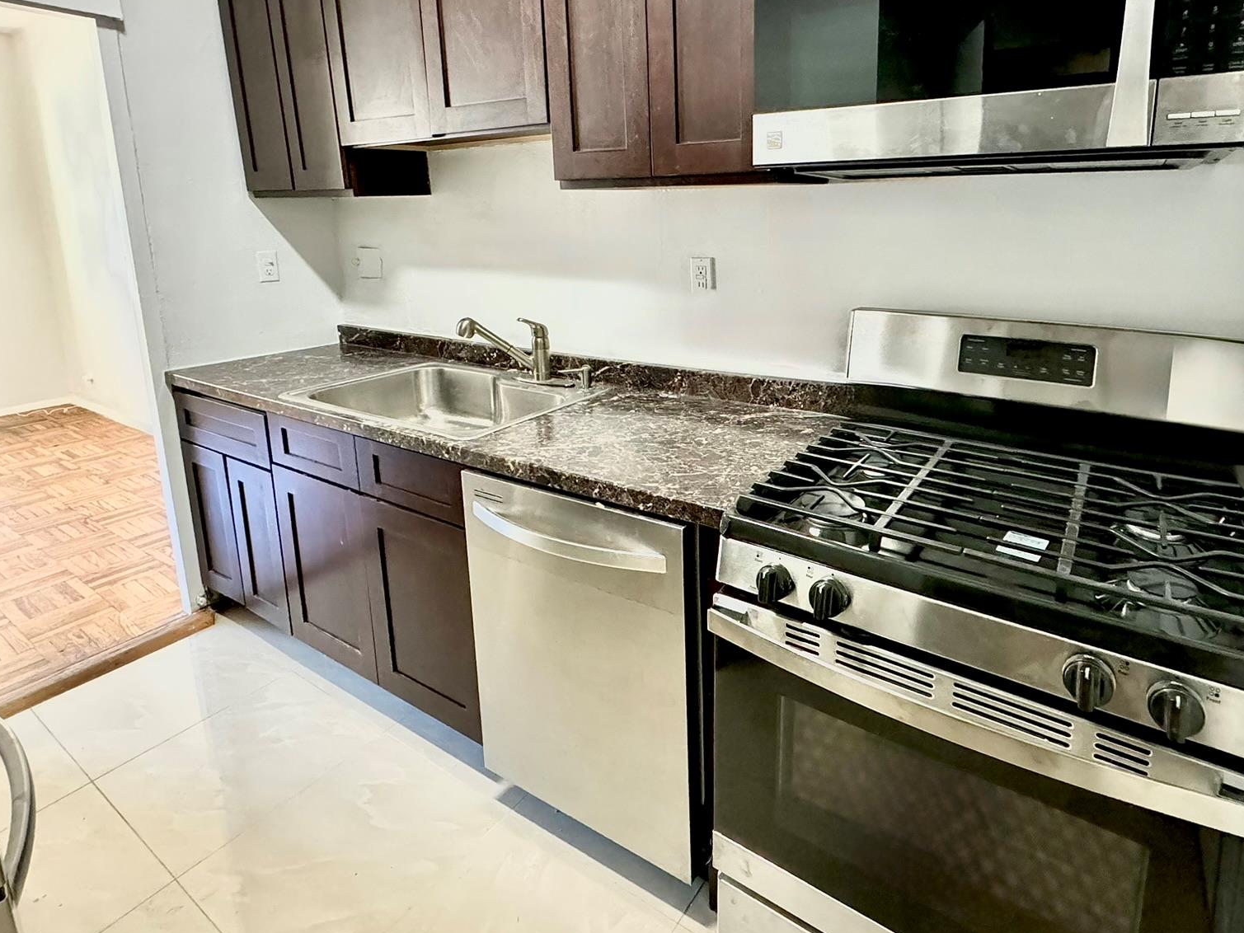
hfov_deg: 84.2
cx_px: 707
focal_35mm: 19
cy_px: 336
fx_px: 683
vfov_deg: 67.4
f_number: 2.2
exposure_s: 1/60
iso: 1250
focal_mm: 2.22
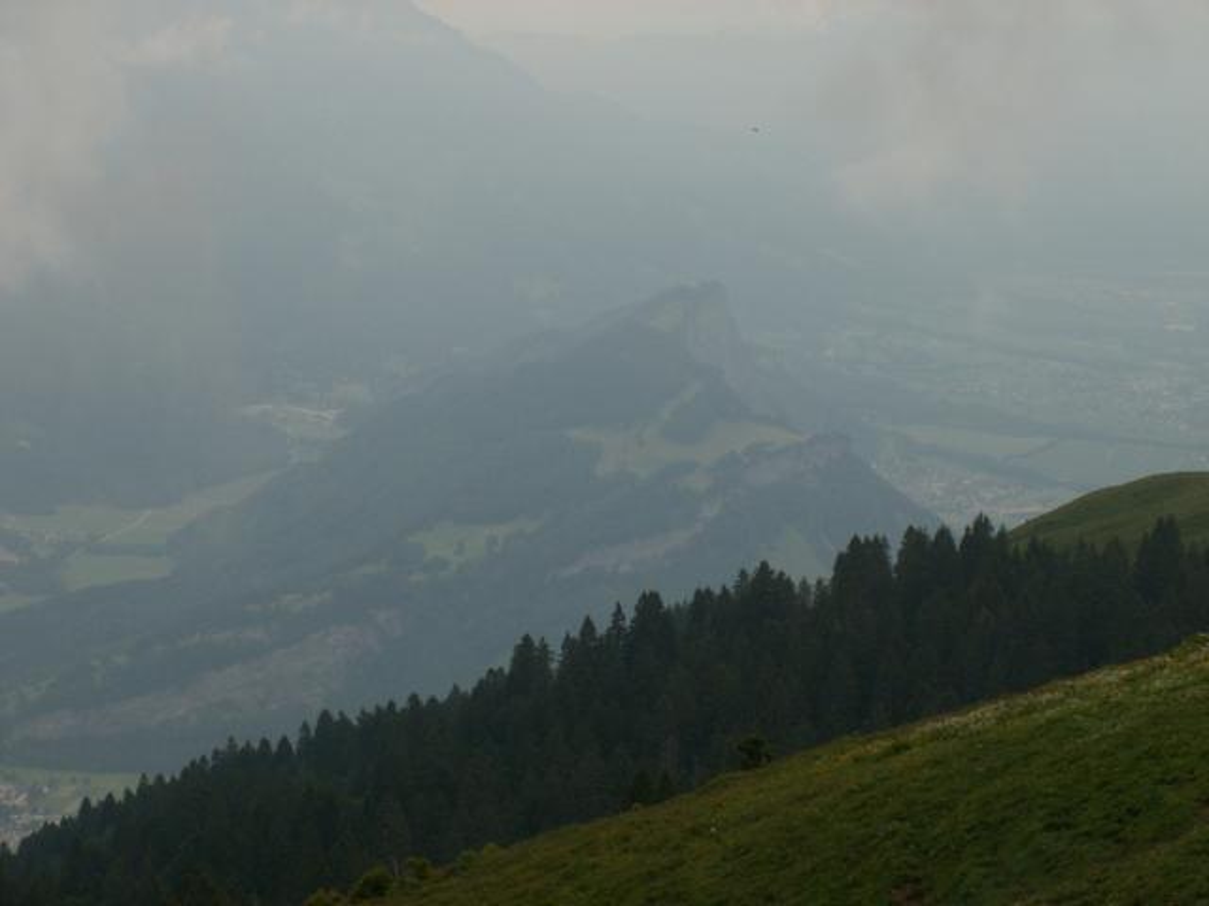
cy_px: 453
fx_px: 3667
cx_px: 604
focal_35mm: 105
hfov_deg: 18.7
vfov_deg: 14.1
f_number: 8
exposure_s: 1/160
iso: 50
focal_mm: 17.23
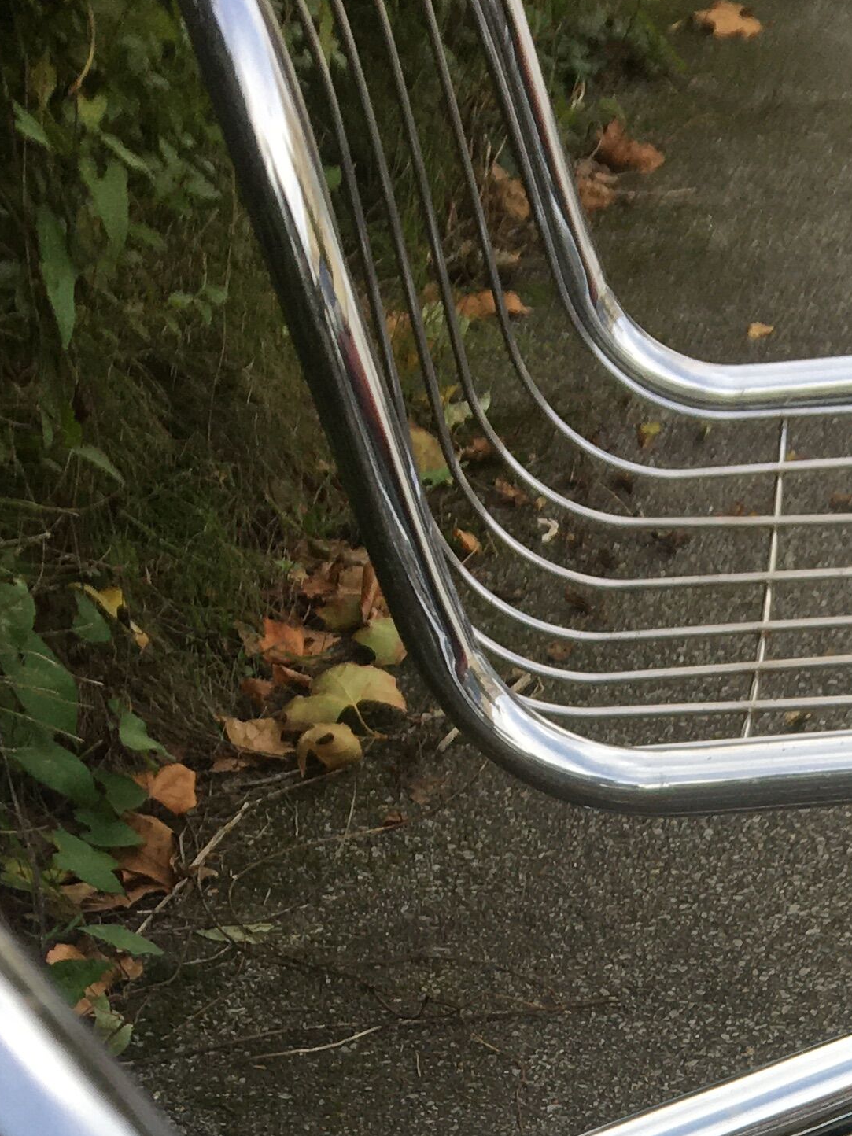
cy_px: 1543
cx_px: 968
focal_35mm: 81
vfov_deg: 21.4
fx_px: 2658
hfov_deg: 17.5
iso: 25
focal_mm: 4.15
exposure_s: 1/319
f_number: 2.2
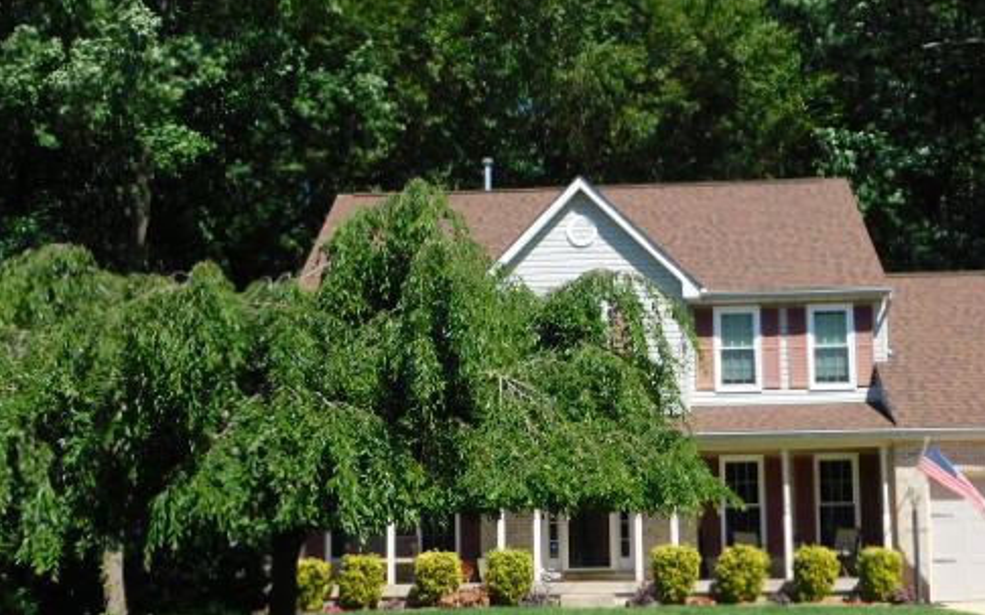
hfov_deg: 36.3
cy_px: 390
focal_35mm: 56
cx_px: 518
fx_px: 1503
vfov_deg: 23.1
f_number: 3.6
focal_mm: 7.1
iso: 125
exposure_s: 1/800
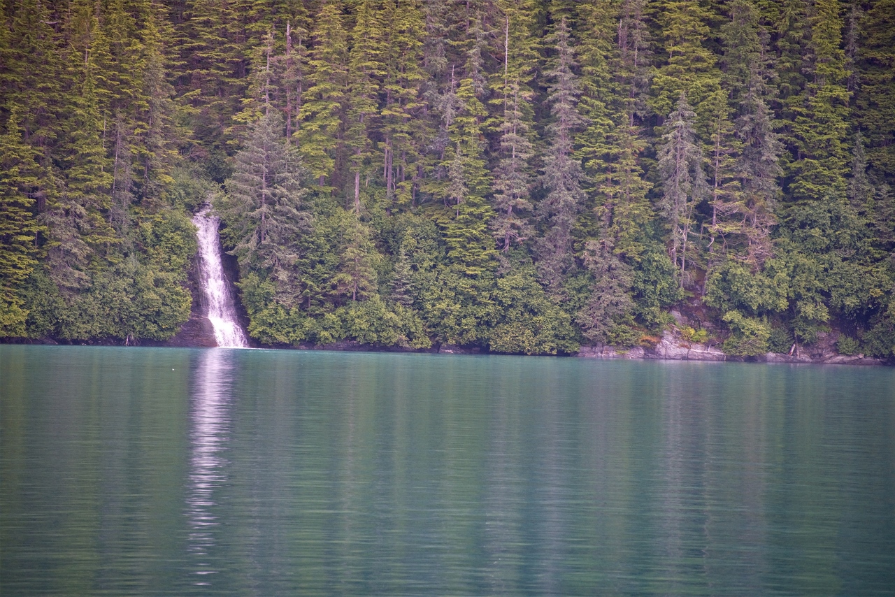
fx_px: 5470
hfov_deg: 9.4
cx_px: 448
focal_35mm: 220
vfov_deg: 6.2
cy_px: 298
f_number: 5.3
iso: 1250
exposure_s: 1/500
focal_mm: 220
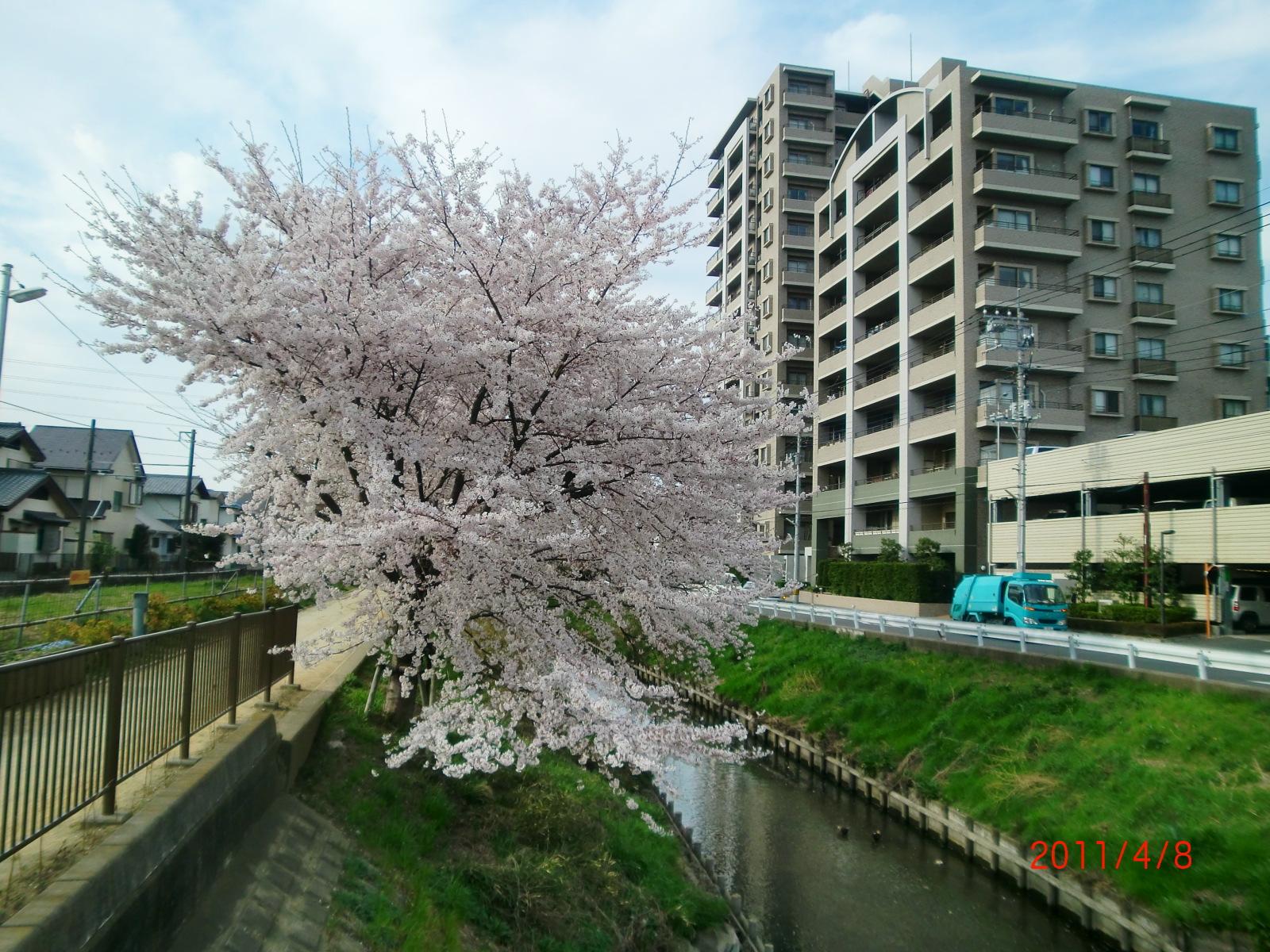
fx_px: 1027
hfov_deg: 63.4
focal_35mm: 28
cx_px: 635
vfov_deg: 49.7
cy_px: 476
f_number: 7.8
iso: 64
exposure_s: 1/125
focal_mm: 4.65
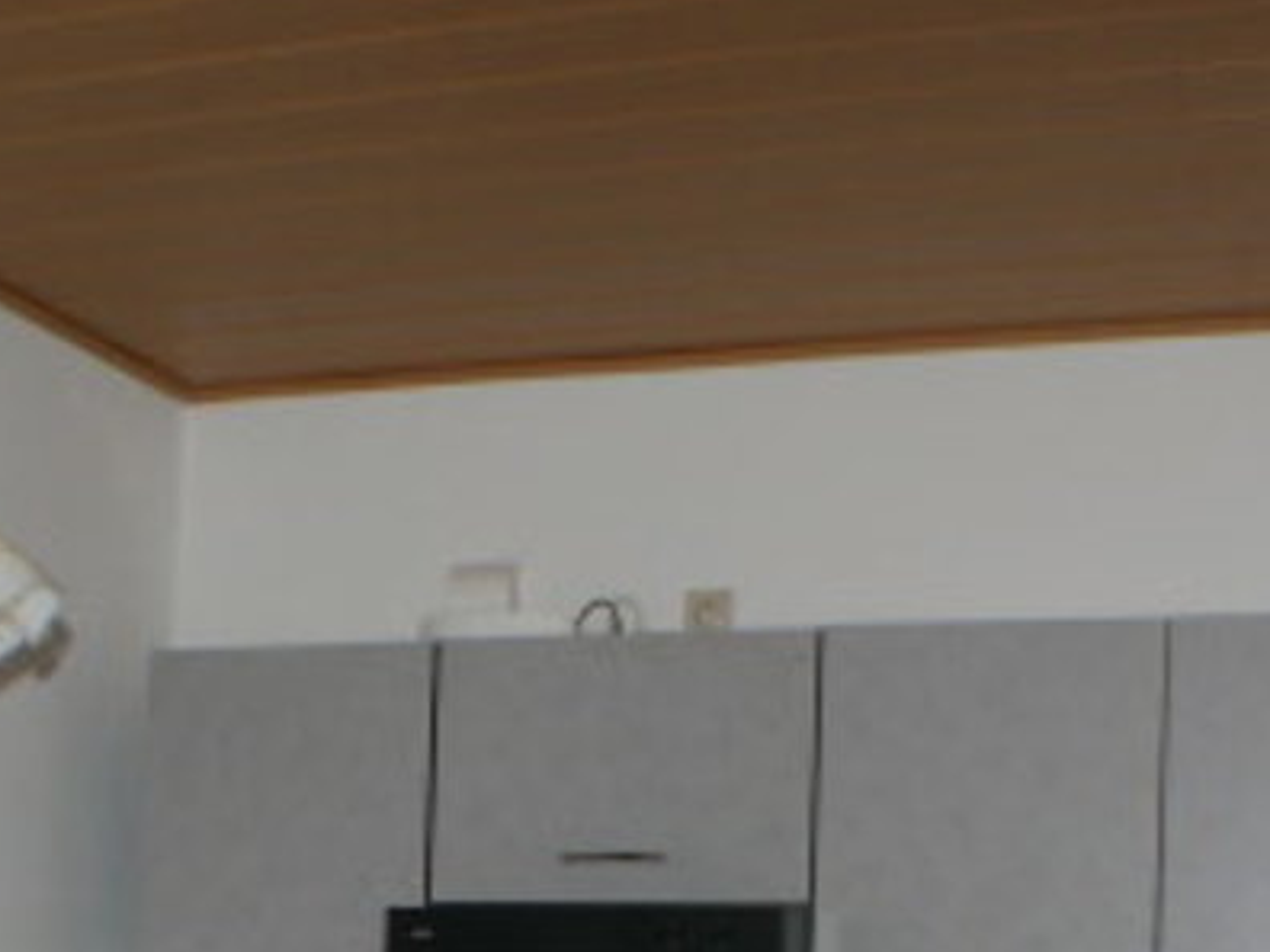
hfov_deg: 18.5
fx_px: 3889
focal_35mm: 106
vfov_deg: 13.4
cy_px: 1298
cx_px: 539
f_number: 2.8
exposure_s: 1/30
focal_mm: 7.4
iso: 125
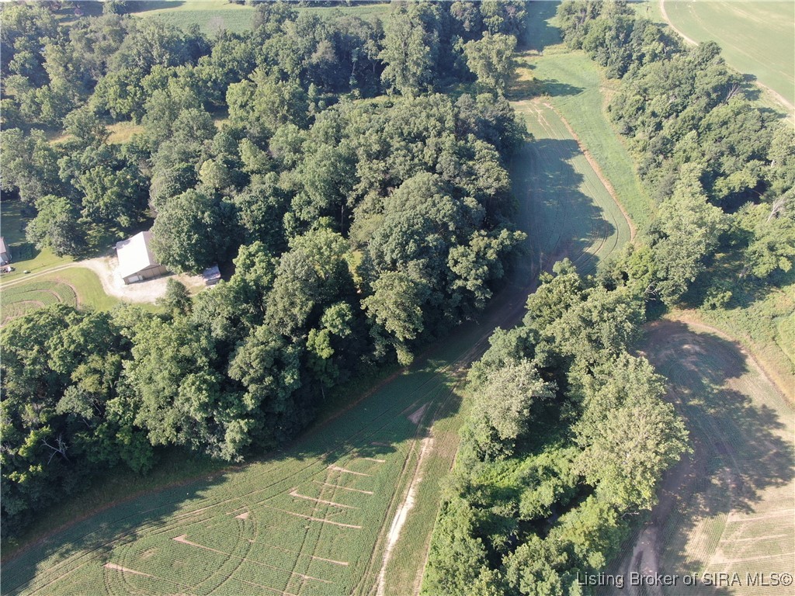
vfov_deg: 56.8
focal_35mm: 24
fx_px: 551
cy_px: 298
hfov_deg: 71.6
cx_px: 398
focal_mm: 4.39
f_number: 2.8
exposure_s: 1/240
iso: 100
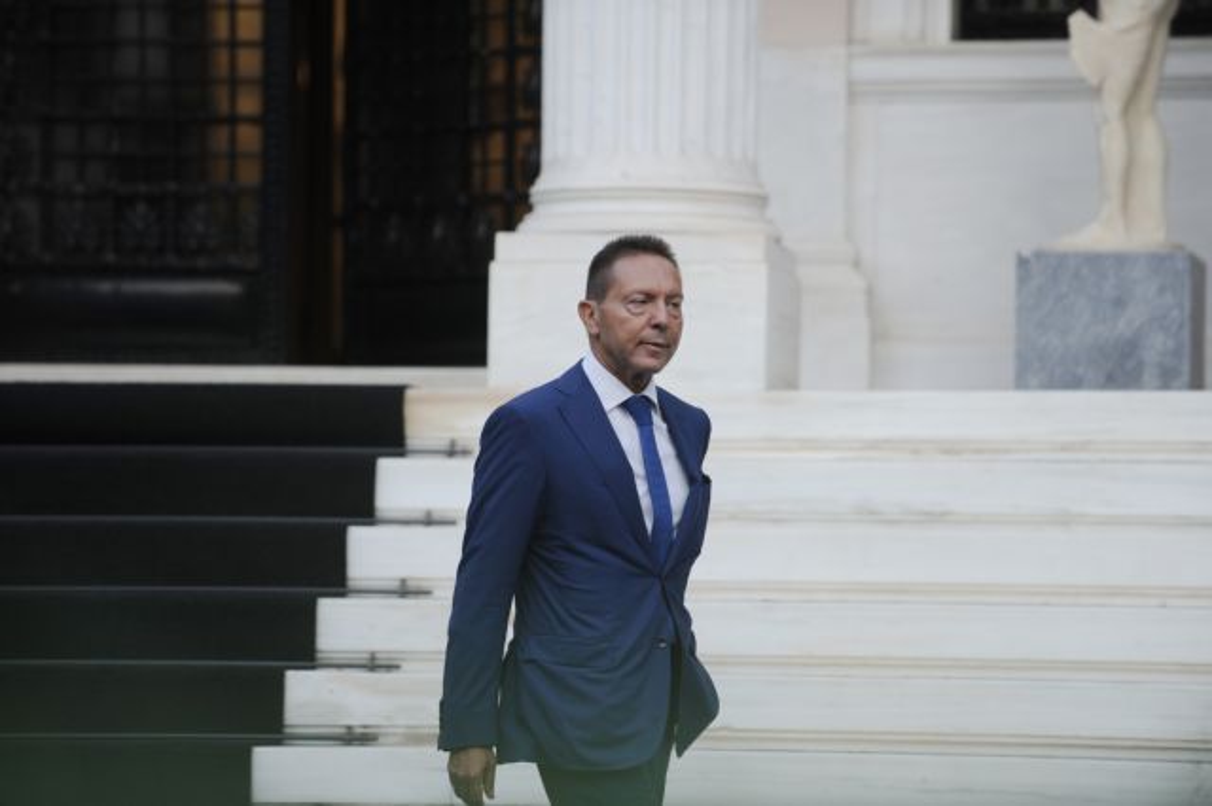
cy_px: 403
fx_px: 6730
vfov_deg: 6.9
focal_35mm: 200
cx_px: 606
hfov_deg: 10.3
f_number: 5
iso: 800
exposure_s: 1/400
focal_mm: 200
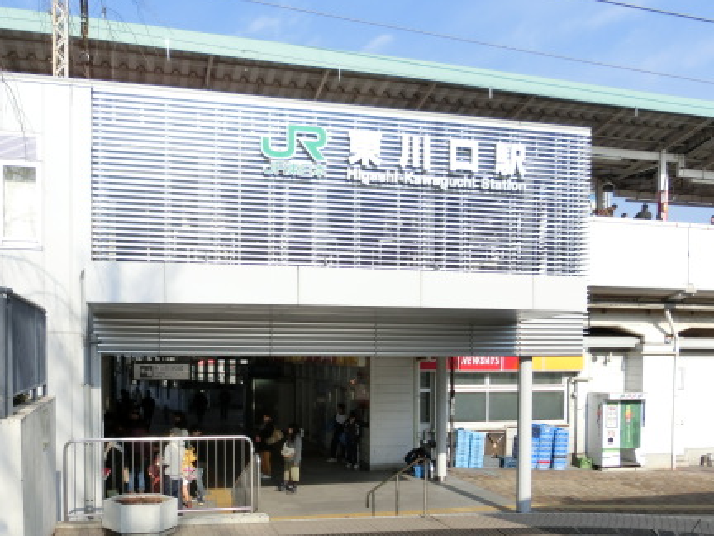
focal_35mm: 37
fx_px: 763
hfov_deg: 50.1
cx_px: 344
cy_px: 389
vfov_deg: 37.9
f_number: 3.5
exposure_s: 1/800
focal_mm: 4.5
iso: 80
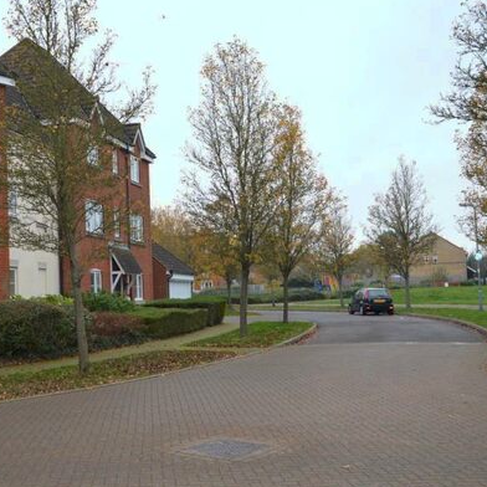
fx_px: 653
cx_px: 158
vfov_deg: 40.9
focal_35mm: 41
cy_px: 256
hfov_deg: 40.4
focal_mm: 18
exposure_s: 1/125
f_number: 4
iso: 280
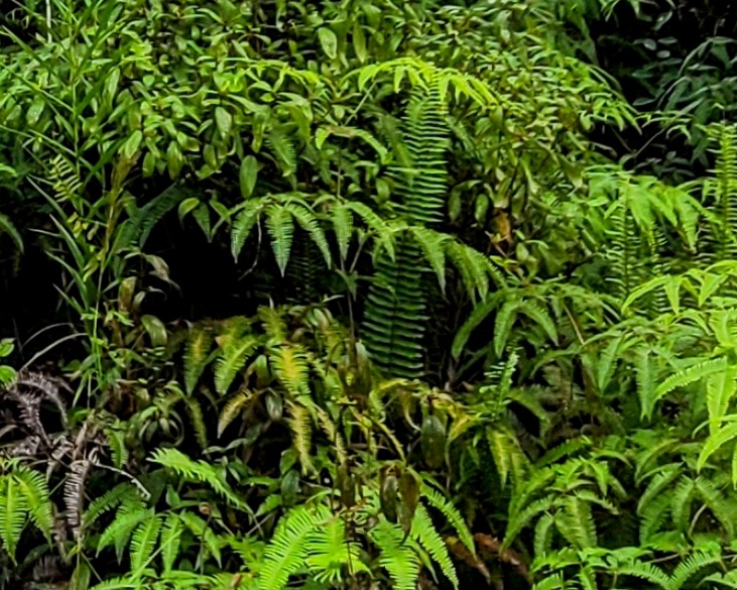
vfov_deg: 19.9
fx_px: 1527
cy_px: -197
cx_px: -41
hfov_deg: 25.5
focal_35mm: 70
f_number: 2.2
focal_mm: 2.2
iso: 50
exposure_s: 1/857
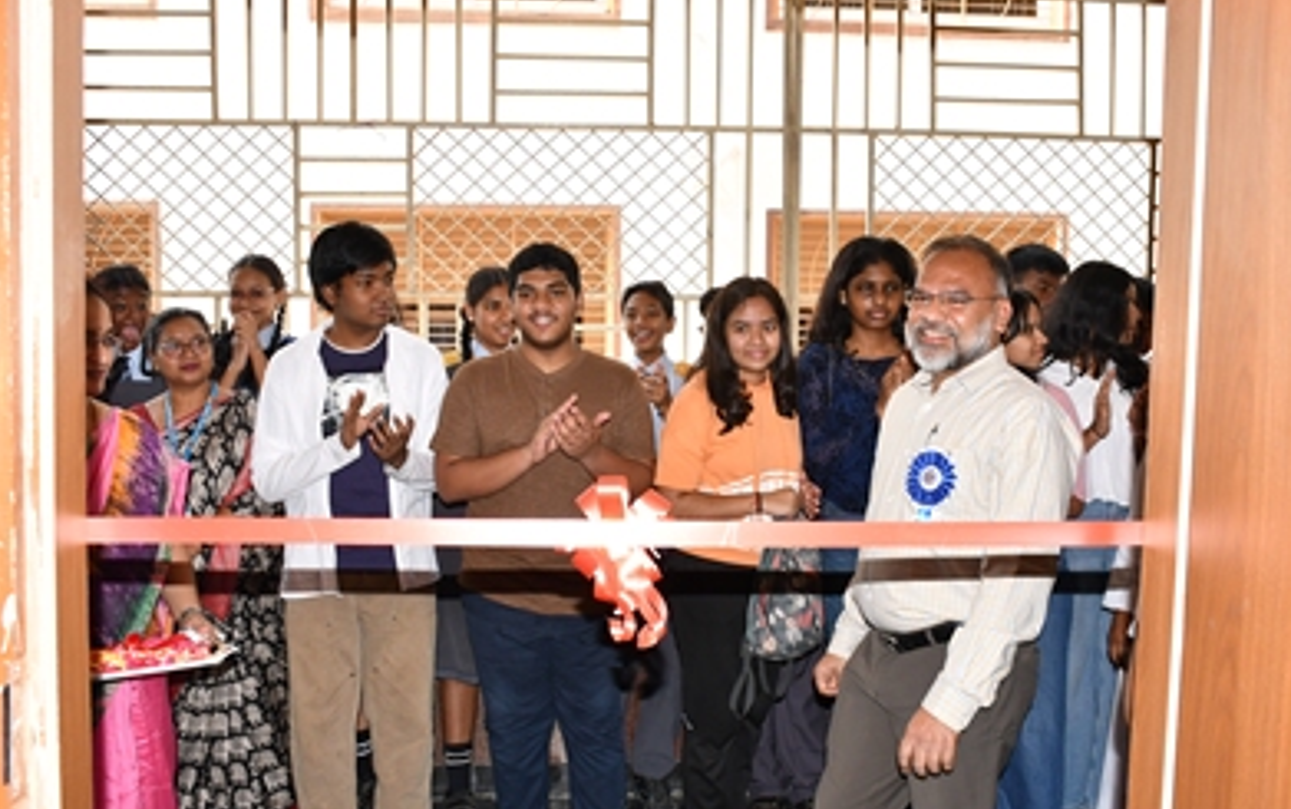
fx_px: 1232
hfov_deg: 55.3
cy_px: 414
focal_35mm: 35
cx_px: 667
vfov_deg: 36.3
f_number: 6.3
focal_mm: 20
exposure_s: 1/250
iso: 640
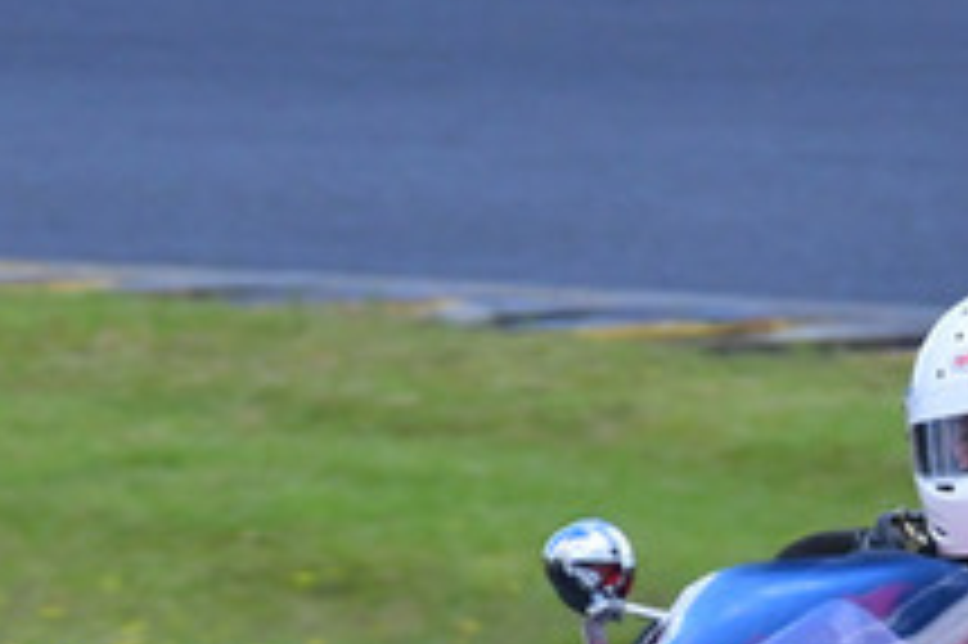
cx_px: 986
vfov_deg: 0.6
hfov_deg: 0.9
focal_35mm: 2179
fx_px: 58544
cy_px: 545
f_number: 11
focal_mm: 390
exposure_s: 1/640
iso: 1000
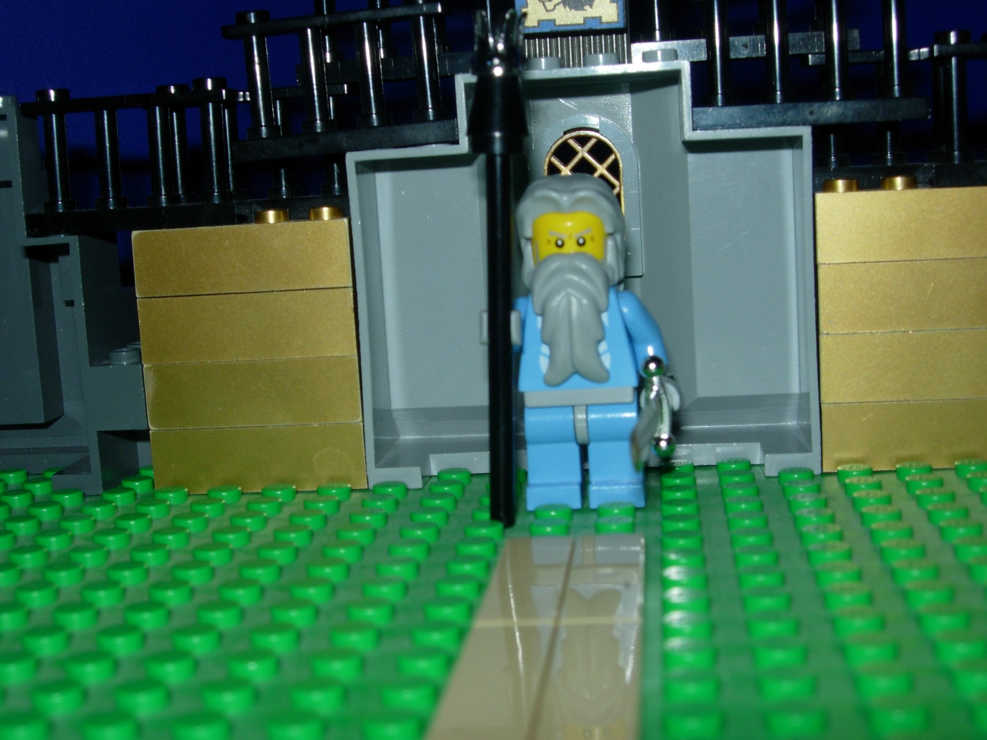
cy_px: 370
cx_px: 494
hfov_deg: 37.5
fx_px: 1454
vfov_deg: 28.6
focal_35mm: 51
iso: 79
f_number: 5.4
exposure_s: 1/64
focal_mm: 10.6
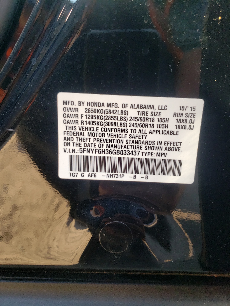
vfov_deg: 67.3
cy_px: 153
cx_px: 115
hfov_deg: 53.1
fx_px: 230
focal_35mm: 26
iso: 50
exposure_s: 1/238
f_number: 1.5
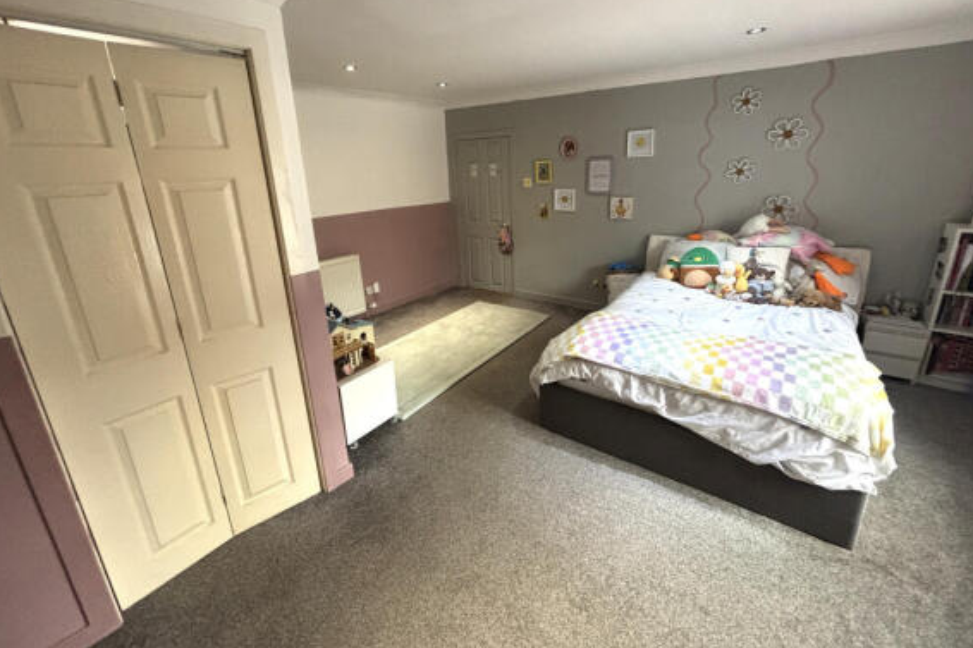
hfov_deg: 100.4
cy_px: 283
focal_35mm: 15
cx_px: 494
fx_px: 405
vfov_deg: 76.9
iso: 500
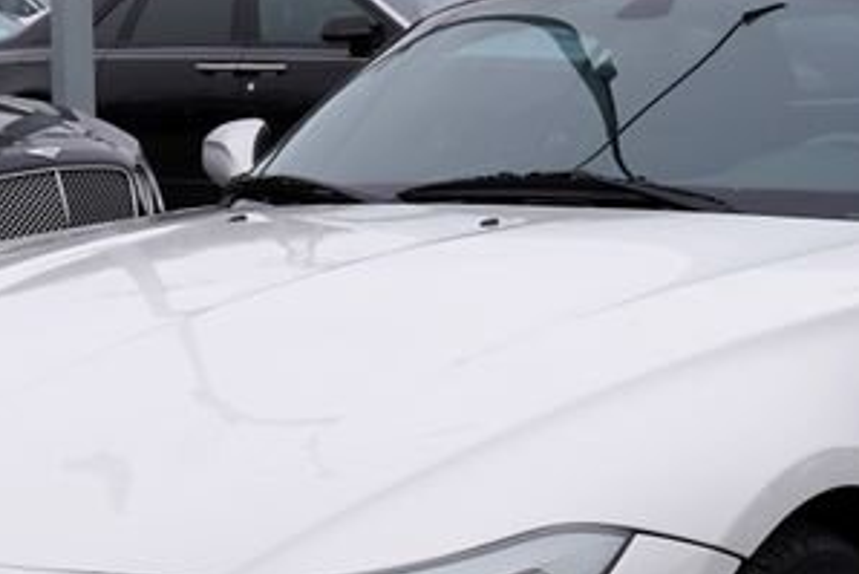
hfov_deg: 19.8
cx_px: 392
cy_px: 411
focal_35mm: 103
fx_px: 2459
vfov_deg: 13.3
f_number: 6.3
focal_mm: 30
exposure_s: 1/250
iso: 100
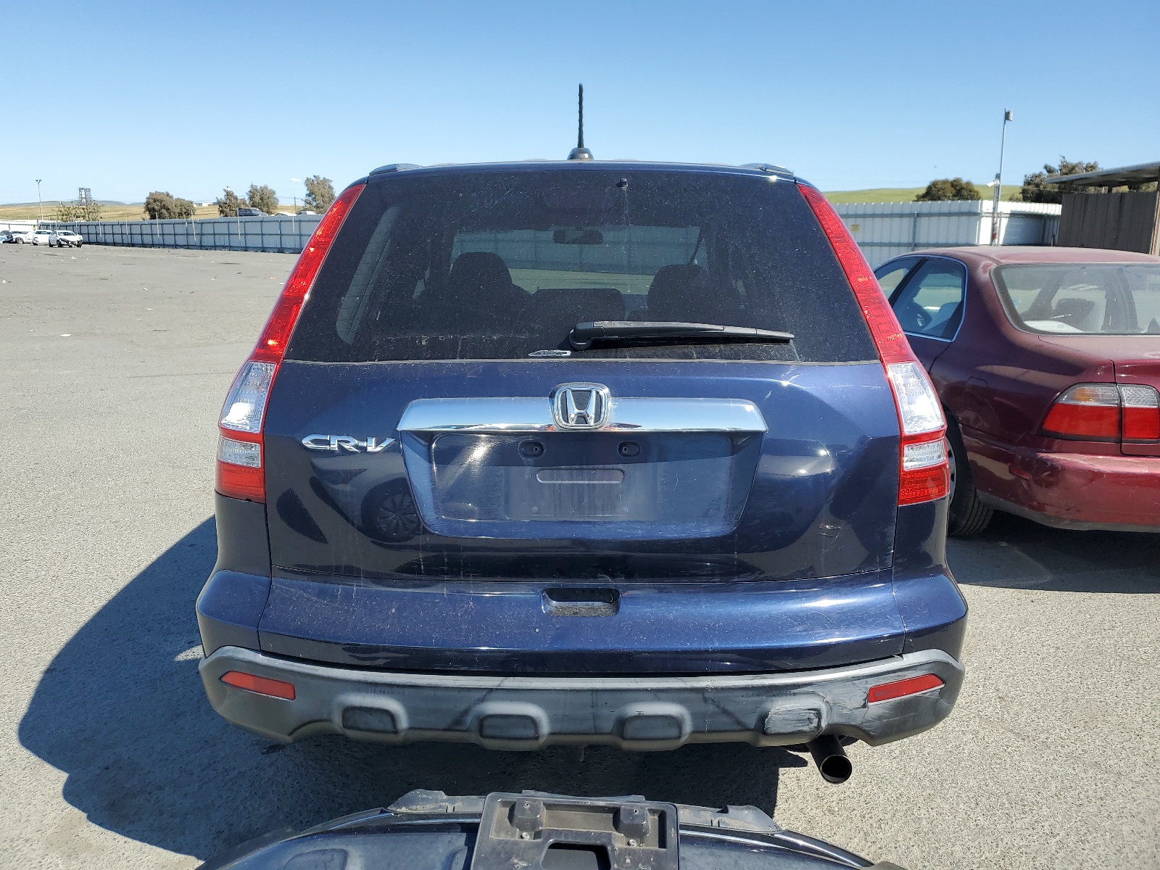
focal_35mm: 26
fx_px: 871
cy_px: 435
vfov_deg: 53.1
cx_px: 580
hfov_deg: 67.3
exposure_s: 1/2500
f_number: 1.5
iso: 50
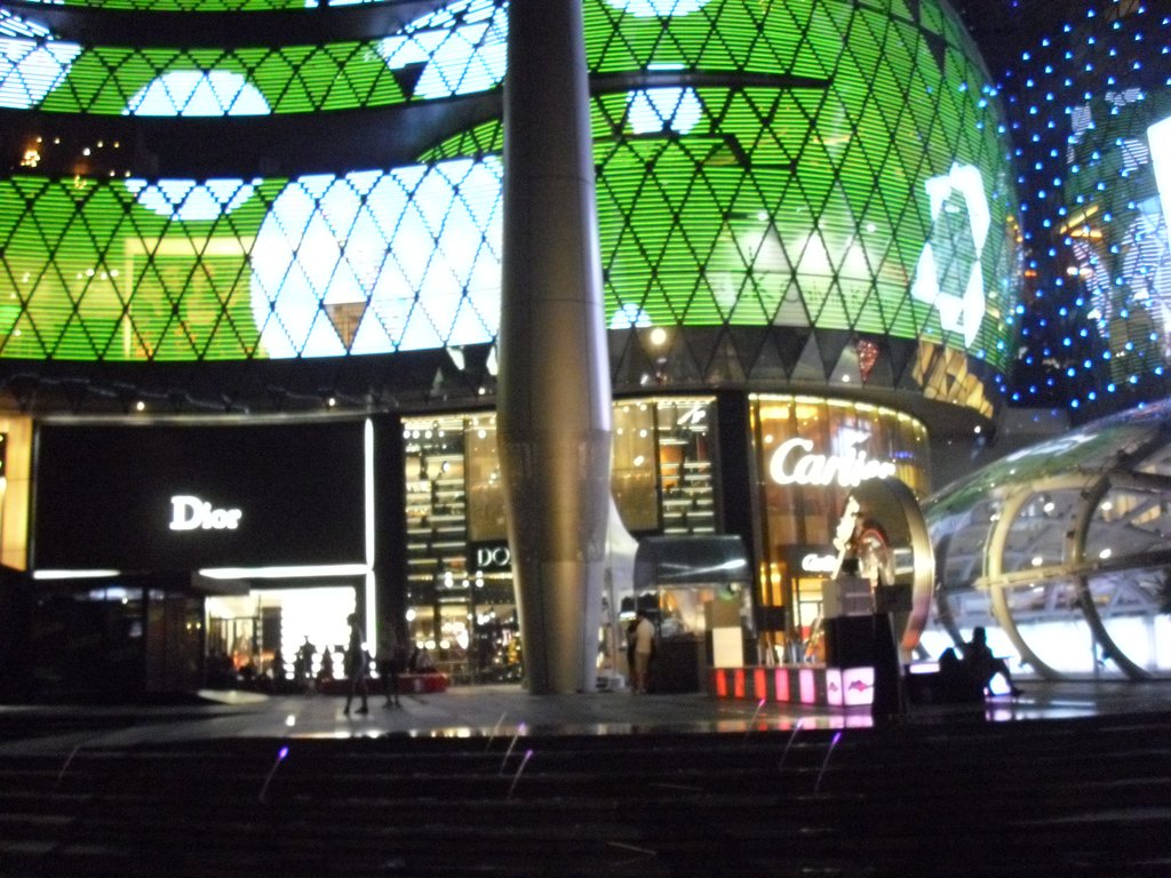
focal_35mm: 38
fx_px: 1285
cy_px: 439
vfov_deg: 37.7
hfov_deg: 49.0
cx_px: 586
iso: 800
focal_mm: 6.2
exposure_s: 1/40
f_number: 2.8
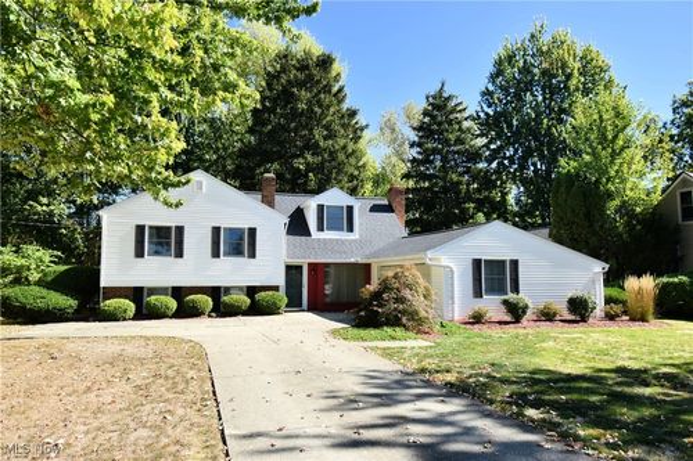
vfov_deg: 50.4
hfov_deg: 70.5
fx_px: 491
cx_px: 346
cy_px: 230
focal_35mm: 26
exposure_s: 1/250
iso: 160
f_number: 8
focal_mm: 17
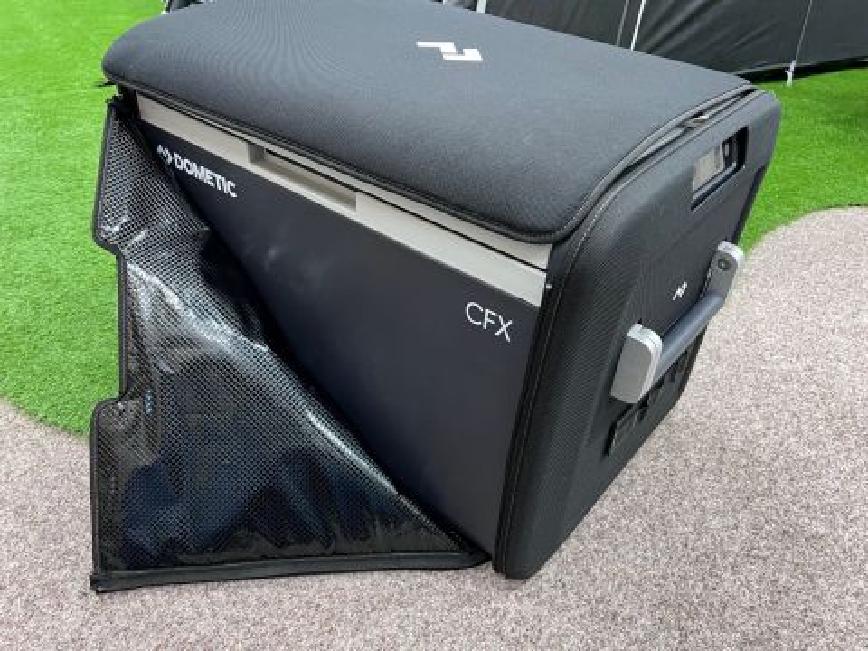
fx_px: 652
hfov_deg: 67.3
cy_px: 326
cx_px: 434
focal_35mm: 26
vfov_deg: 53.1
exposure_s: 1/50
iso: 250
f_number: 1.5
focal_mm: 5.7
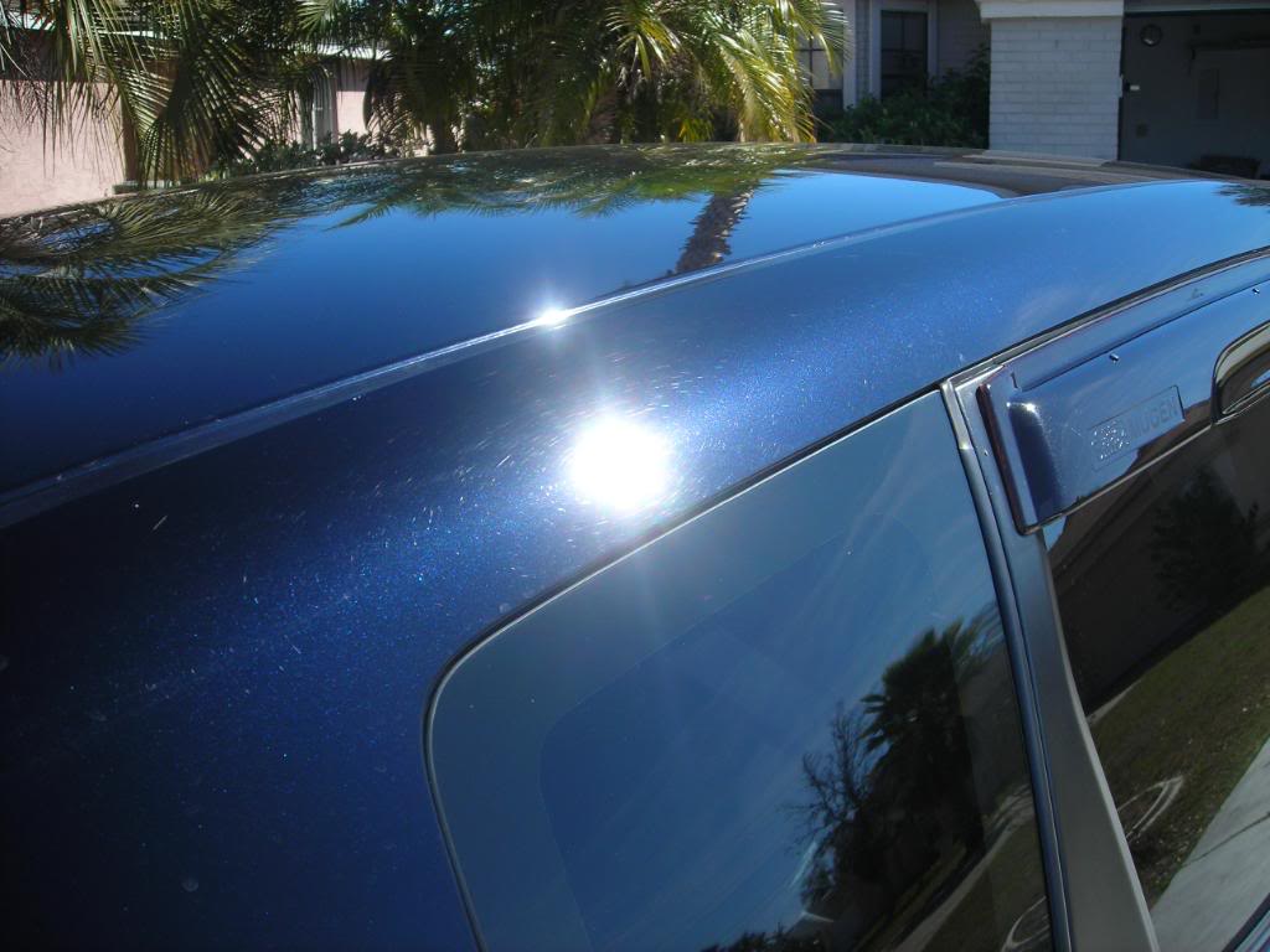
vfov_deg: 37.7
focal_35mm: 38
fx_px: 1394
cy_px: 476
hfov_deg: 49.0
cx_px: 635
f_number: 3.2
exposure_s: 1/370
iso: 50
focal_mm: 6.3
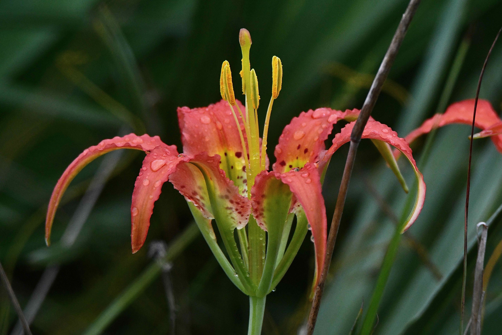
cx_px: 251
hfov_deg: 3.4
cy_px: 168
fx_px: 8366
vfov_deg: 2.3
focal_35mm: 600
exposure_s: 1/640
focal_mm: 600
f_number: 13
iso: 4000
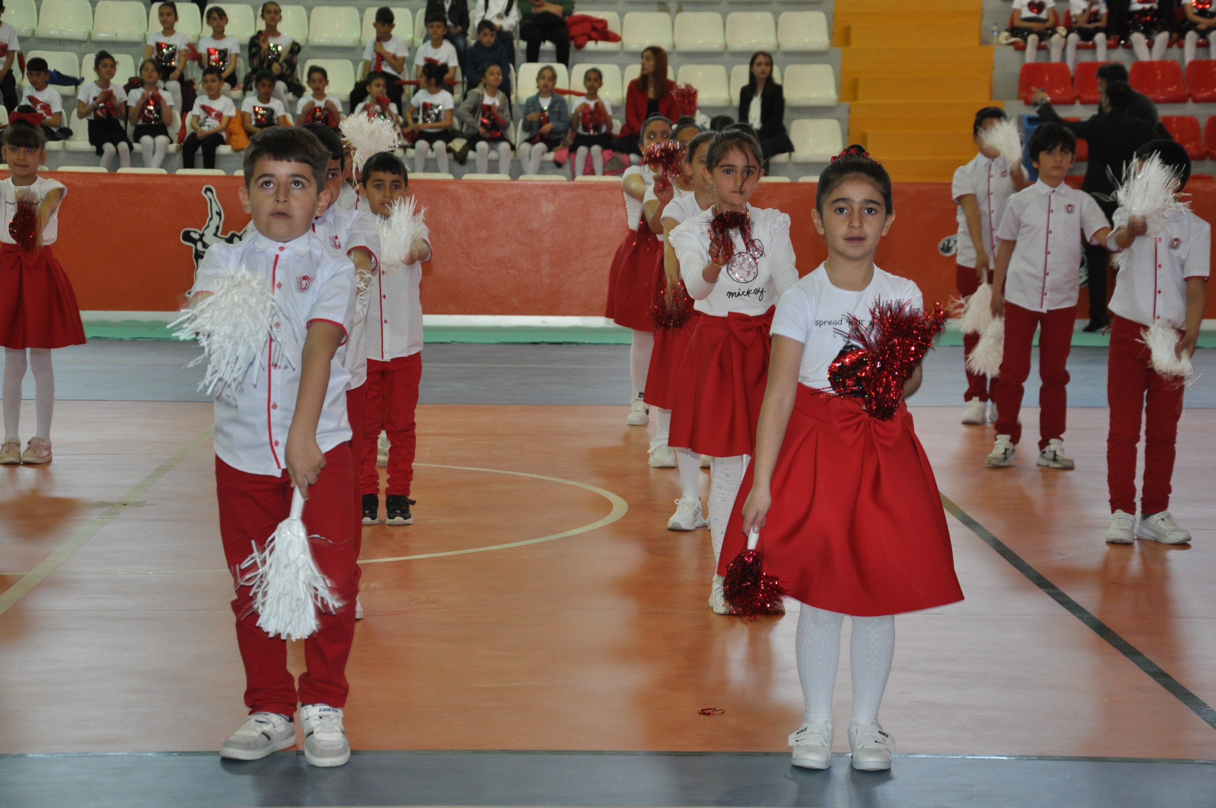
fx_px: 3137
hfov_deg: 21.9
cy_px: 404
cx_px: 608
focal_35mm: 93
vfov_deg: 14.7
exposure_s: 1/60
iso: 800
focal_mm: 62
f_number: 5.3
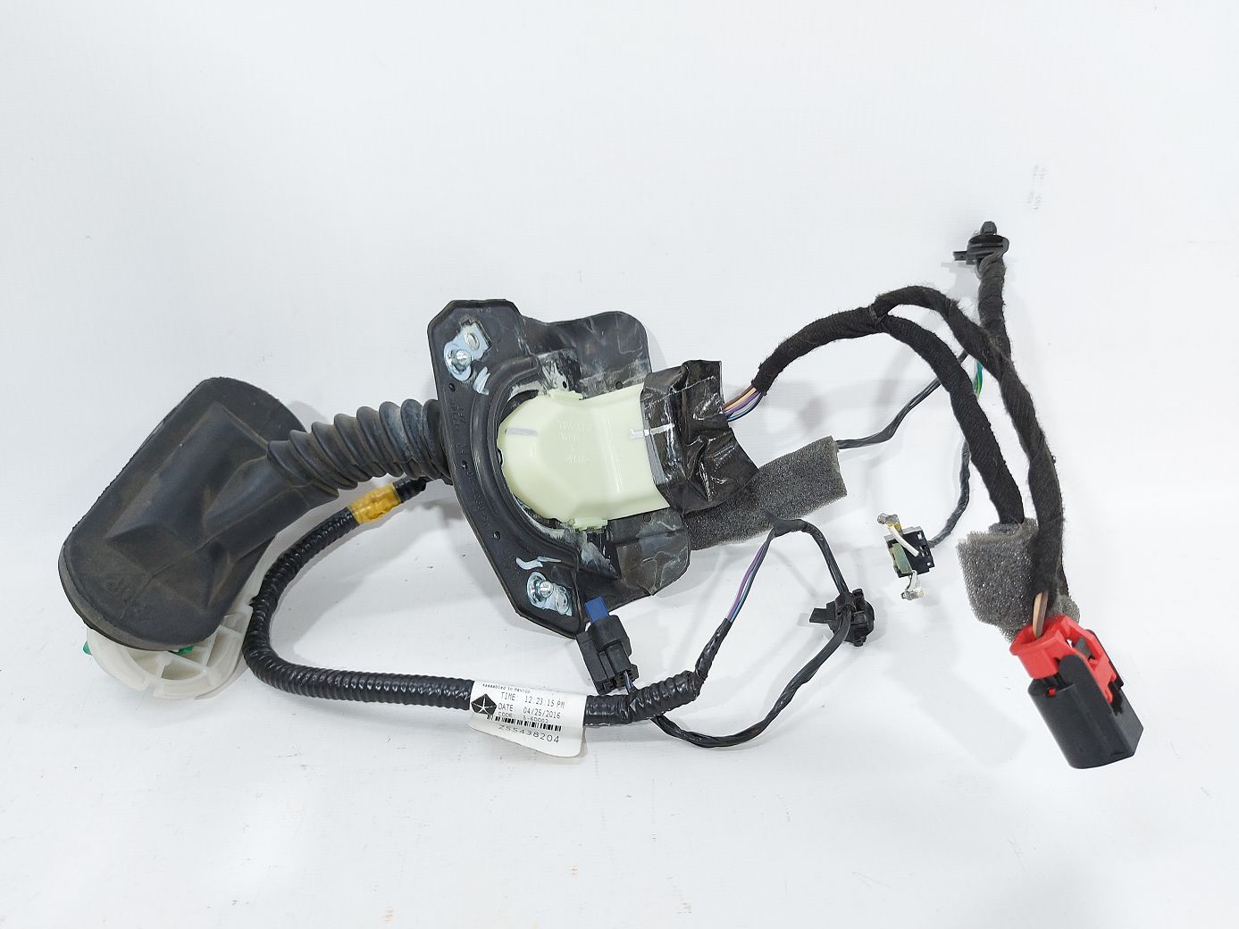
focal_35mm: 24
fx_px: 859
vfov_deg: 56.8
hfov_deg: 71.6
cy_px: 464
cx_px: 620
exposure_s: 1/50
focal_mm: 5.23
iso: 64
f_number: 1.8
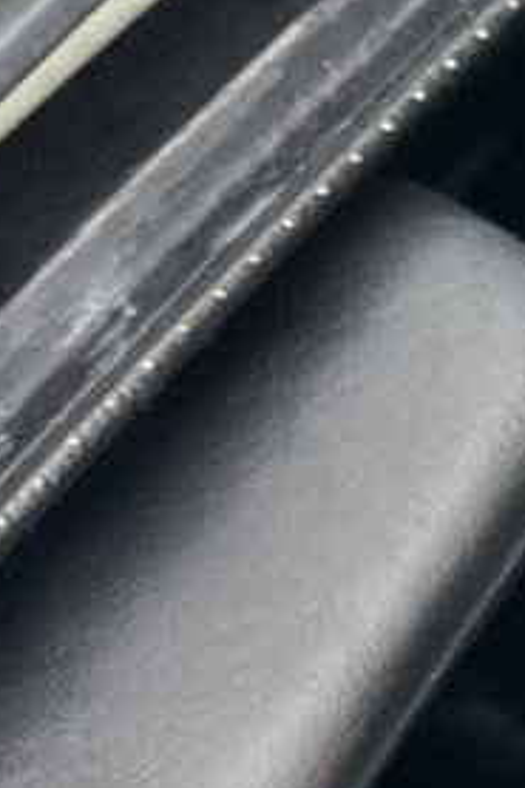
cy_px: 1901
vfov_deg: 12.2
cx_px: 499
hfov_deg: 10.2
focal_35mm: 133
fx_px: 2913
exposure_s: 1/122
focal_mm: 5.1
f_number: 1.6
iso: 40
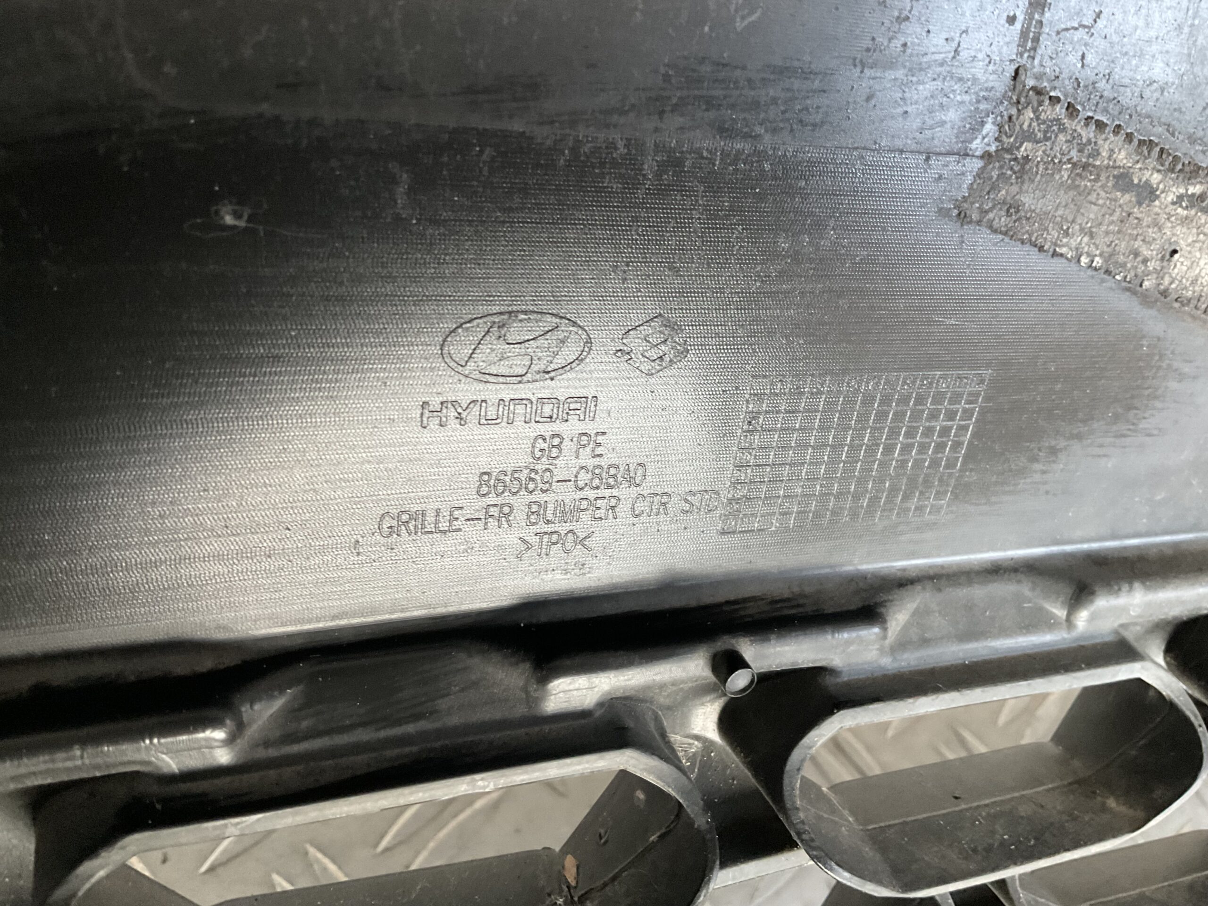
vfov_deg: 48.2
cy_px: 453
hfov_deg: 61.7
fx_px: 1012
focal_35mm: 29
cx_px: 604
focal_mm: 3
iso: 250
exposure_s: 1/50
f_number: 1.8
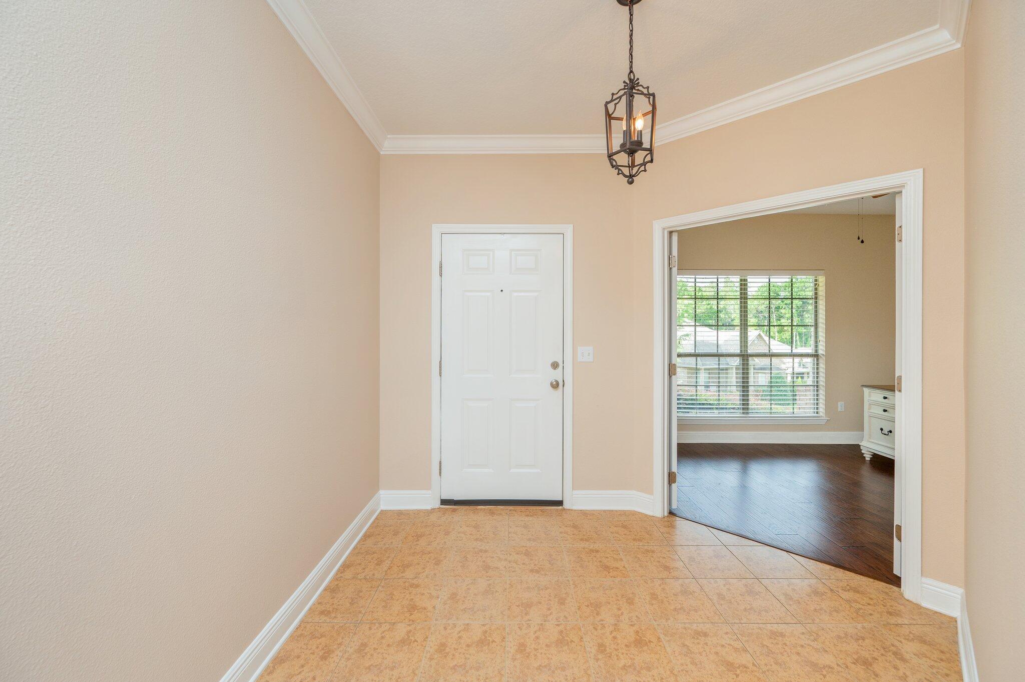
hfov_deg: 104.3
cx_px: 512
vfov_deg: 81.1
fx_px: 398
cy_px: 341
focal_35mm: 14
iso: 500
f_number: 7.1
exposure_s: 1/50
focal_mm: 14
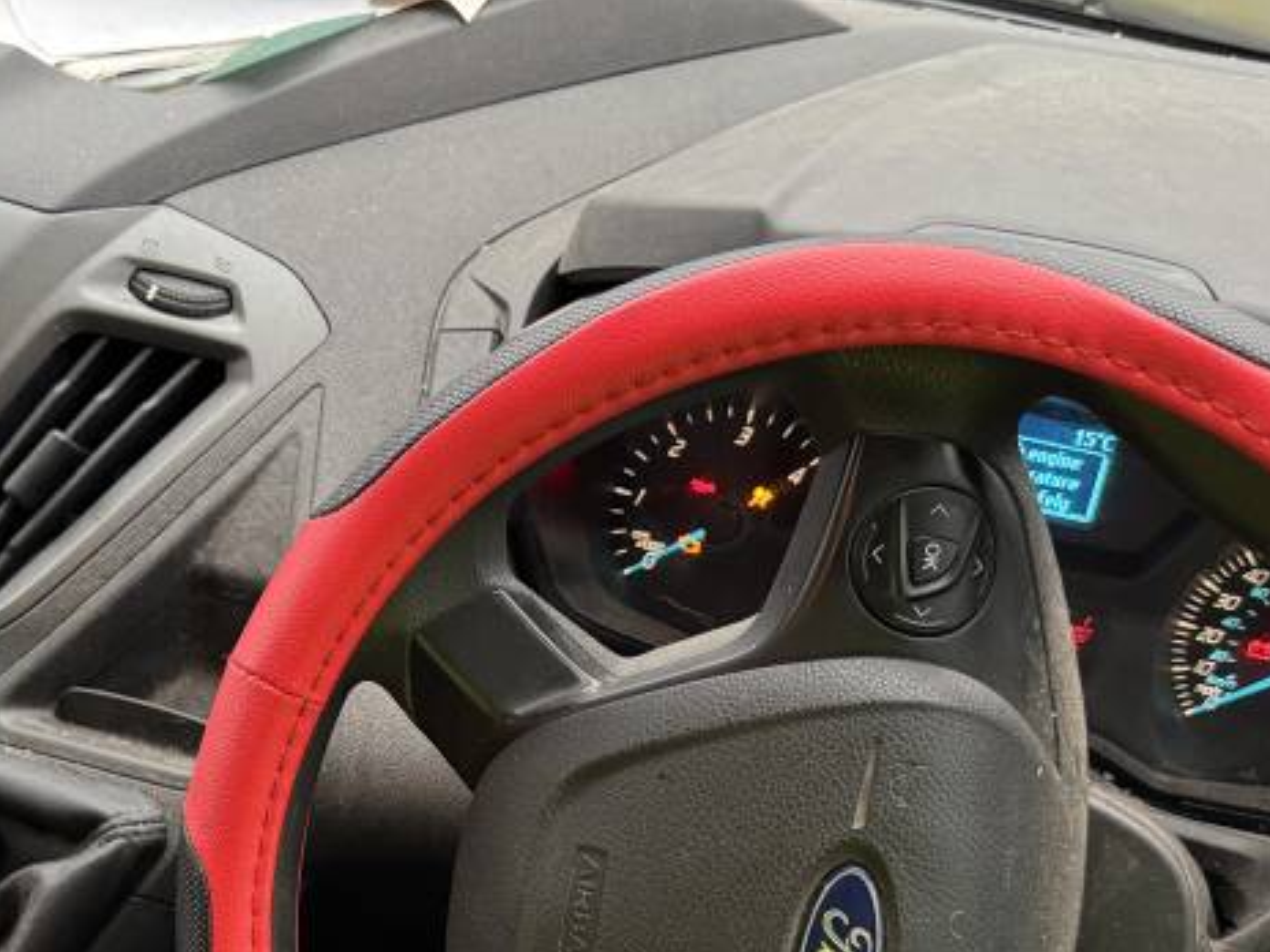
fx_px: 1944
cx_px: 361
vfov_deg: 27.1
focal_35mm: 53
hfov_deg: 35.6
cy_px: 739
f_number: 1.78
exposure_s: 1/60
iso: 400
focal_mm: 6.76
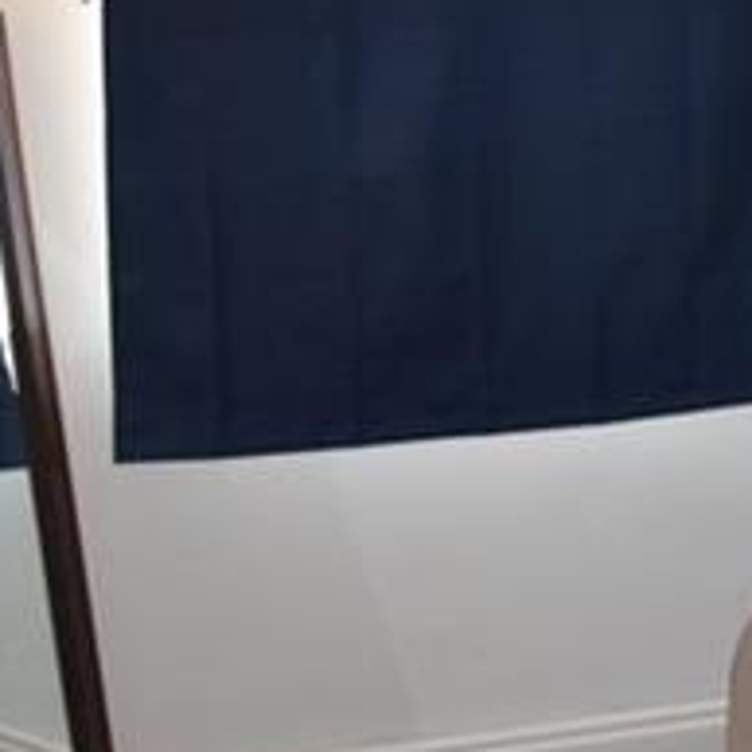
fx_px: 2654
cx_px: 1173
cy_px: -121
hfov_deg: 14.8
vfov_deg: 15.6
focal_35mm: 108
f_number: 4.5
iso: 800
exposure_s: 1/80
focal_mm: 16
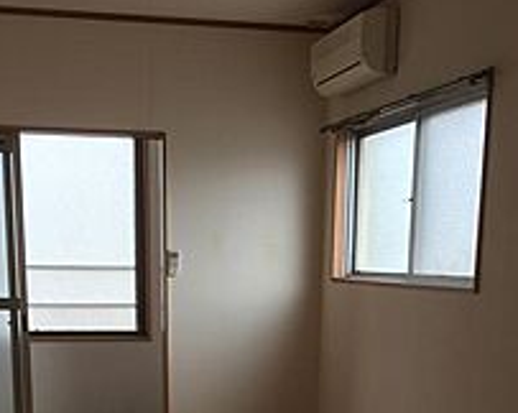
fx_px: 1026
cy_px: 556
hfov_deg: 28.3
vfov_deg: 20.5
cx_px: 248
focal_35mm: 67
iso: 40
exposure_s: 1/120
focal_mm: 4.15
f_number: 2.2
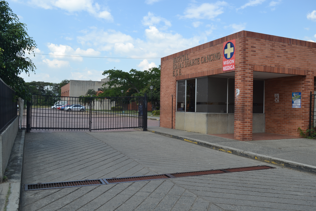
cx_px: 158
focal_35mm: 33
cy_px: 106
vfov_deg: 40.0
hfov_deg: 57.2
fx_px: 290
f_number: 7.1
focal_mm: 22
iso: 100
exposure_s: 1/200
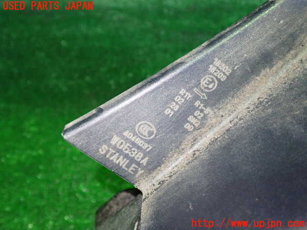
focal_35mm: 36
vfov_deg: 39.7
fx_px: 319
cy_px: 115
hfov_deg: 51.4
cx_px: 154
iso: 800
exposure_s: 1/40
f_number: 2.5
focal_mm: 6.37
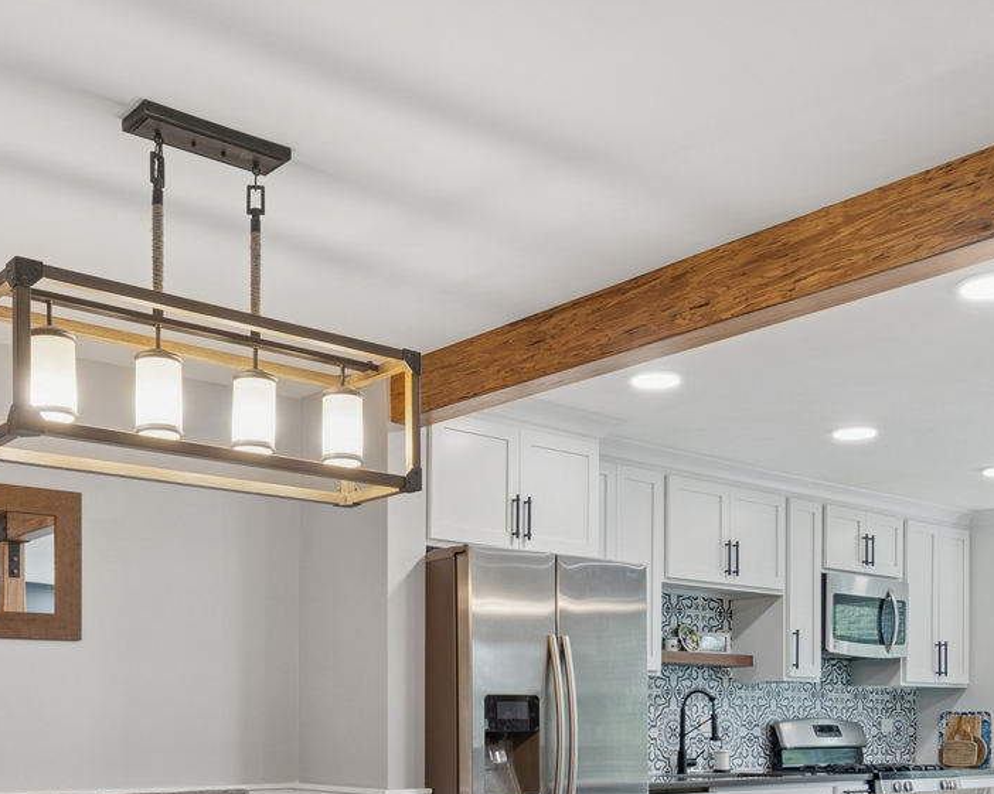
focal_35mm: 39
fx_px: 1147
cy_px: 759
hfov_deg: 46.5
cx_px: 381
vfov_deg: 35.3
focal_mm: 12
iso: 250
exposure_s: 1/4
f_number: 8
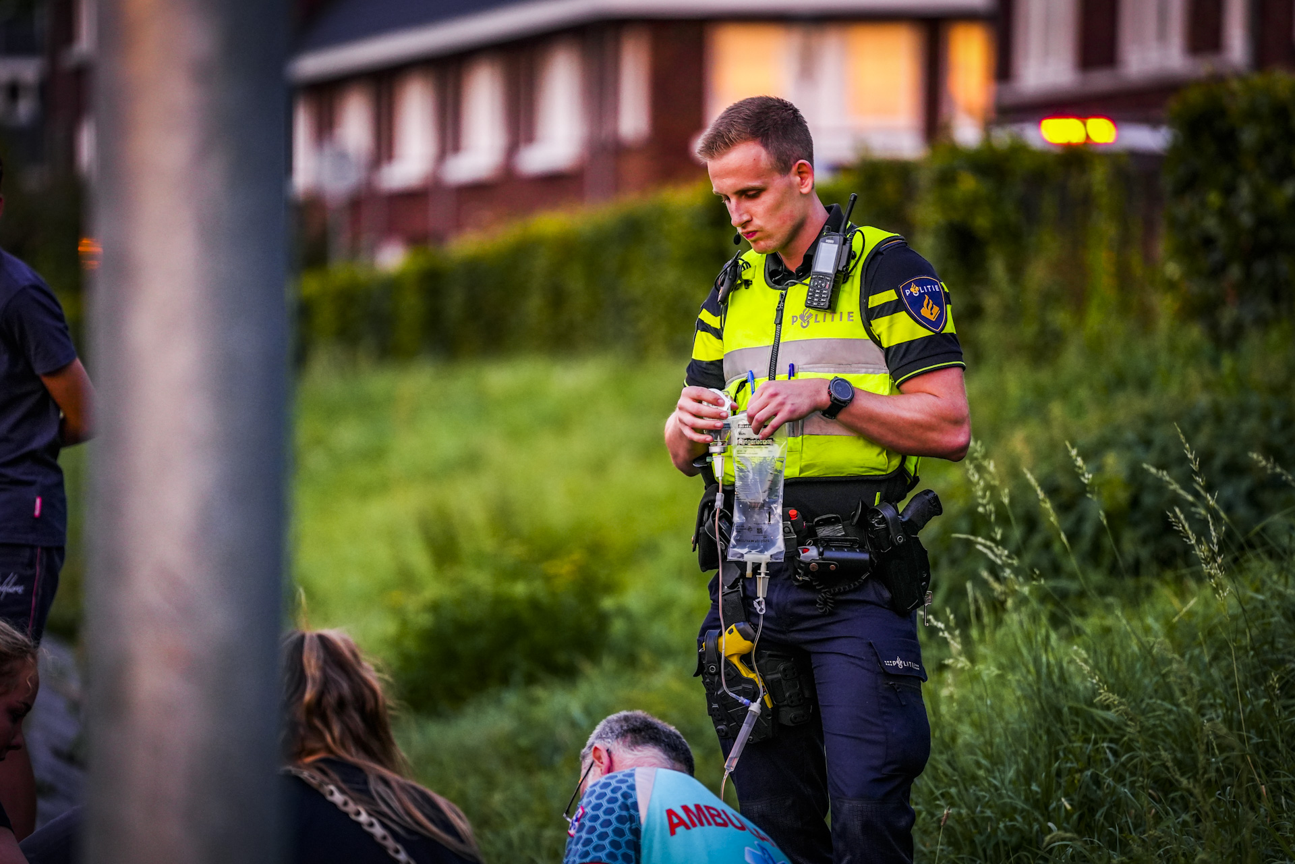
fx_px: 7194
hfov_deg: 10.3
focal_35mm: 200
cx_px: 648
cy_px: 432
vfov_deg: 6.9
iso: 1600
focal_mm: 200
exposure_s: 1/250
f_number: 2.8
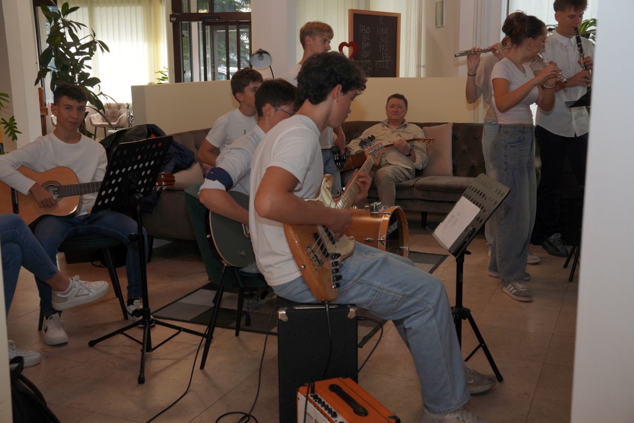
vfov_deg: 33.2
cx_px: 317
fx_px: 708
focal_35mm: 40
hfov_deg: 48.2
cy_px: 212
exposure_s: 1/160
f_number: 5.6
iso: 400
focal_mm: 26.8
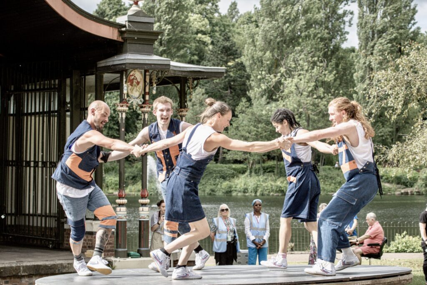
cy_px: 142
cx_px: 214
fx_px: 1246
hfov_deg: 19.5
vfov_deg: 13.0
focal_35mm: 105
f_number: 5
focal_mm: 70
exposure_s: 1/1600
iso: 640
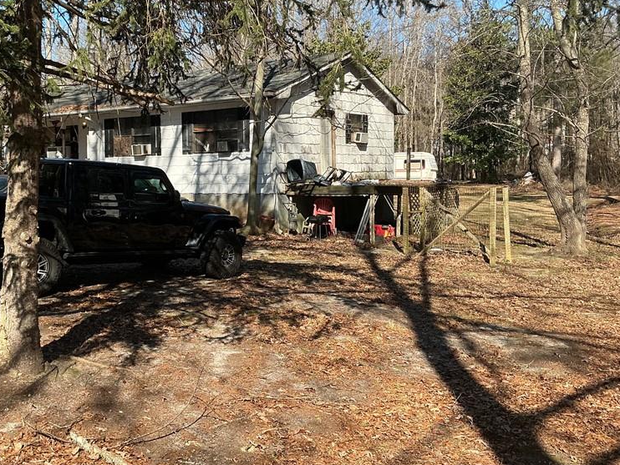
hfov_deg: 46.3
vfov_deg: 35.8
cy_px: 179
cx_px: 221
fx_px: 717
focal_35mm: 40
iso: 25
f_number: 1.8
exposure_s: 1/816
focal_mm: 3
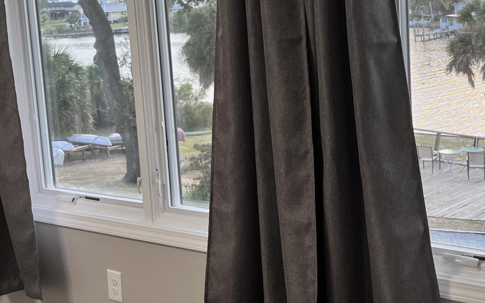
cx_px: 310
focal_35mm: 57
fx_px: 753
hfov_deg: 35.4
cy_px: 86
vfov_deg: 22.6
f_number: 1.5
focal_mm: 5.7
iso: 125
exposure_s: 1/120
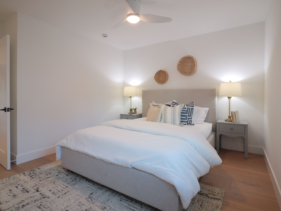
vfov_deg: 71.7
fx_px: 146
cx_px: 140
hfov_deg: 87.7
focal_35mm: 18
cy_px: 106
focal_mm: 9
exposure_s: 1/50
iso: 2000
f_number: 8
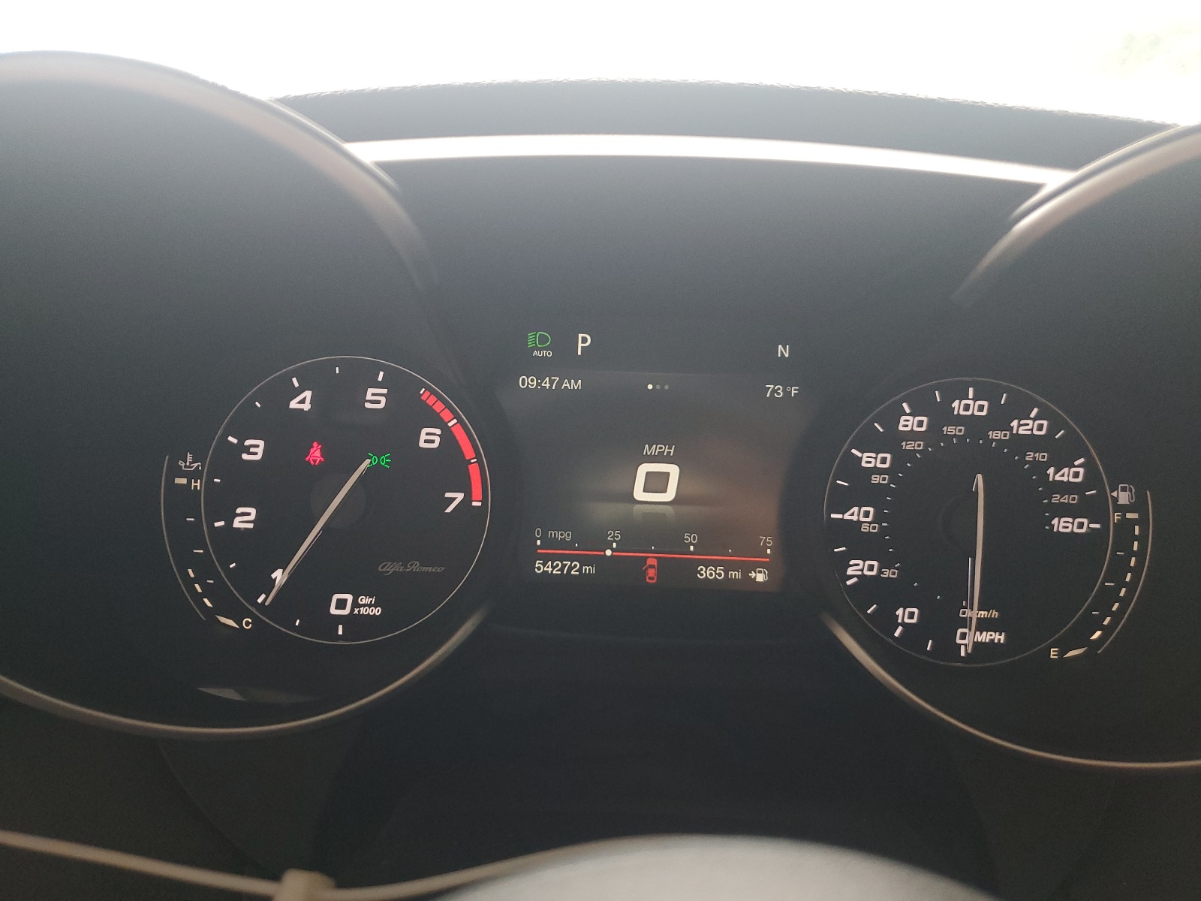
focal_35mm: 26
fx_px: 902
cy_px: 450
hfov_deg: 67.3
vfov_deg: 53.1
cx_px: 600
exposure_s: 1/60.2
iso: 117
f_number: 1.5
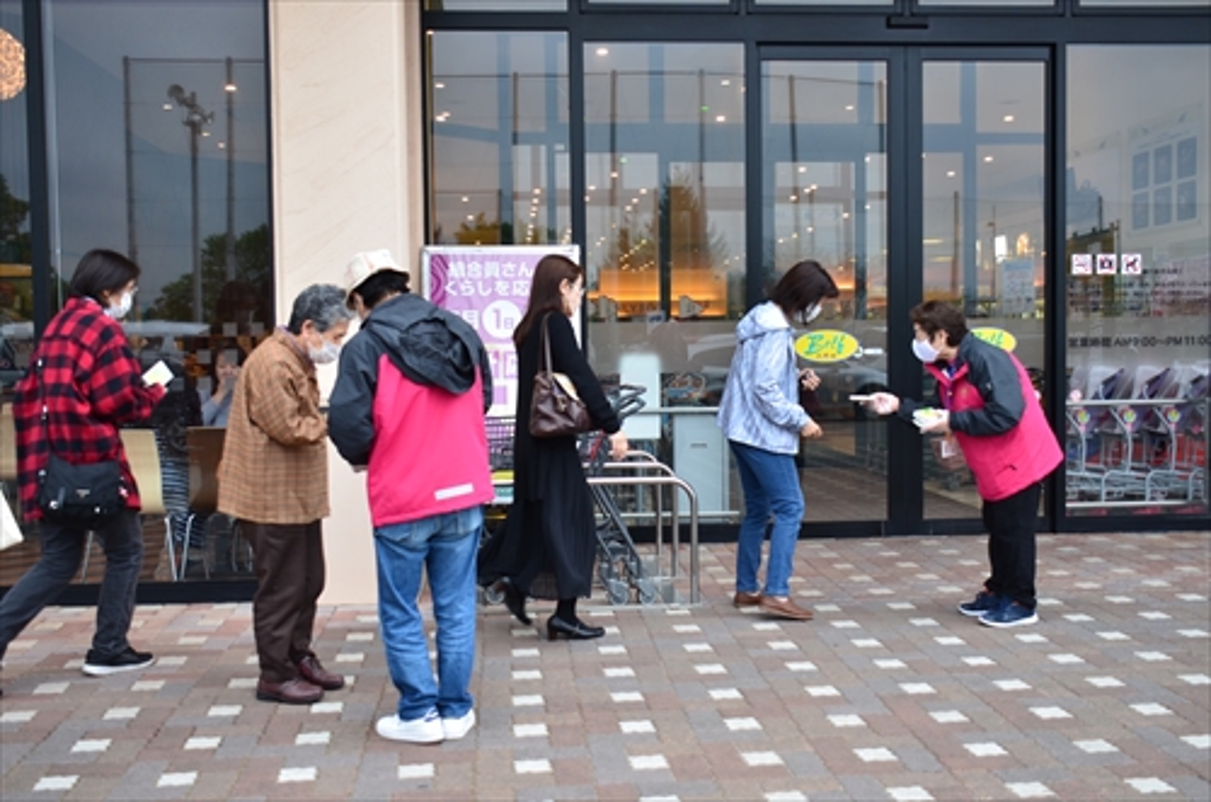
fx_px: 1309
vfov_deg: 34.1
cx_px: 606
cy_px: 401
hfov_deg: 49.6
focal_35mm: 39
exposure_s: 1/160
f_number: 4
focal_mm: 26
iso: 200
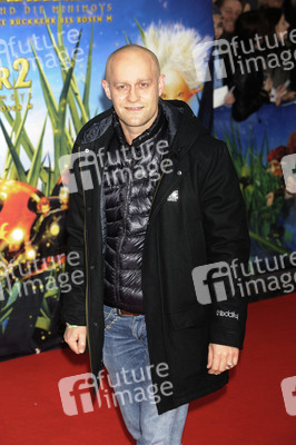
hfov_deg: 14.4
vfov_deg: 21.5
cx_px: 148
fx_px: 1174
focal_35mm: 95
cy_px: 222
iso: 800
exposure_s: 1/160
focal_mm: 95
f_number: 6.3
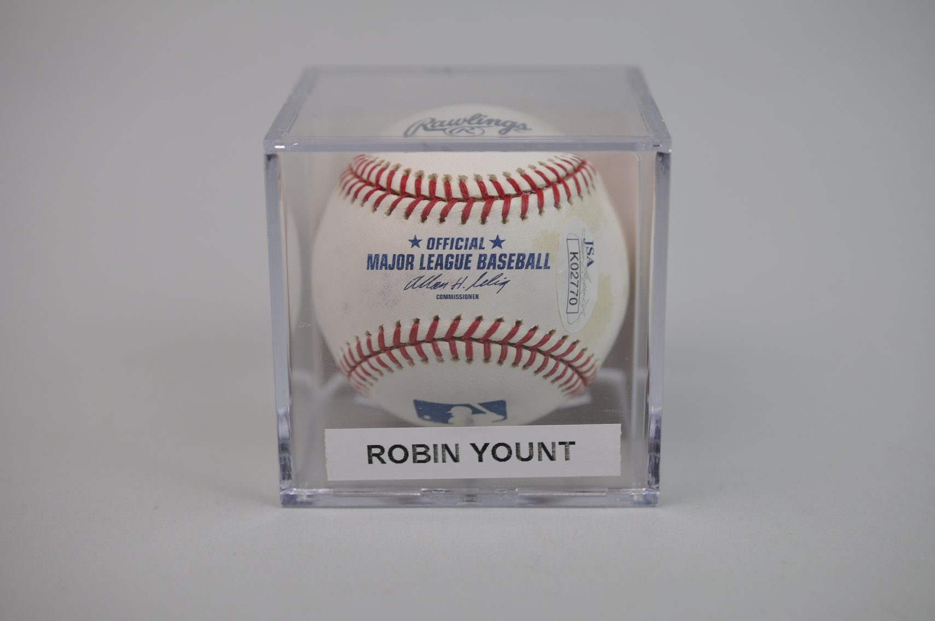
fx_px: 1556
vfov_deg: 22.6
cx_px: 468
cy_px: 310
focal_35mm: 60
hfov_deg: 33.4
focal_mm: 40
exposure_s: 1/60
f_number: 4
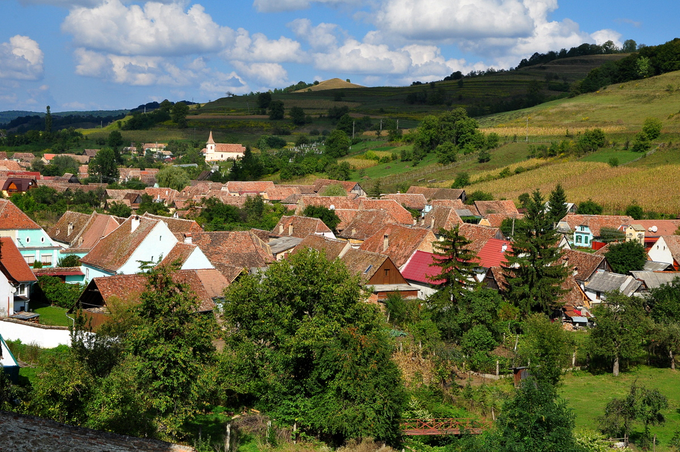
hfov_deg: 33.4
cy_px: 226
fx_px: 1132
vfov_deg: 22.6
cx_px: 340
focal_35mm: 60
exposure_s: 1/200
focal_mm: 40
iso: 400
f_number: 20
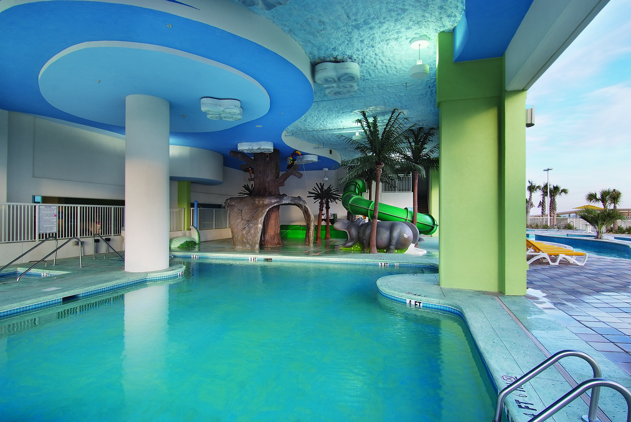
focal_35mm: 18
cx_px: 316
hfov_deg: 89.9
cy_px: 211
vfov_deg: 67.5
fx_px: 316
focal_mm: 12
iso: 200
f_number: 10
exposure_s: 1/8
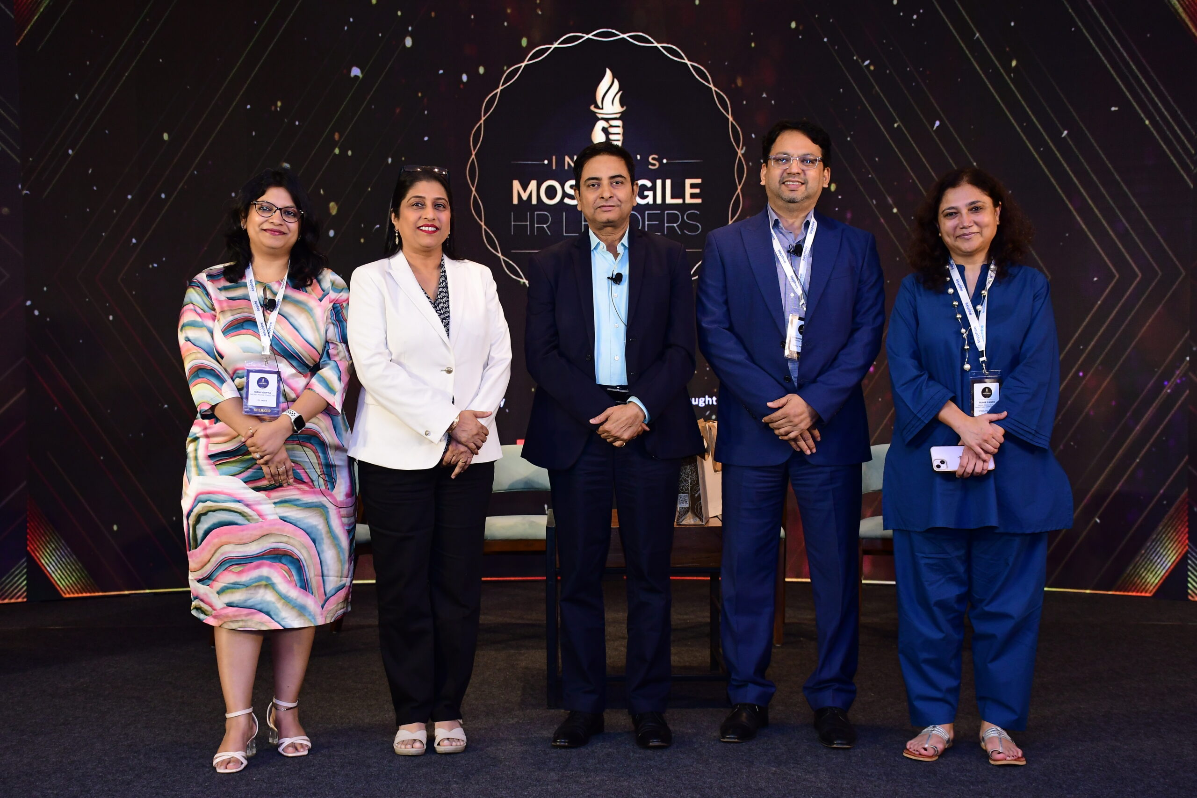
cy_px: 399
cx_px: 598
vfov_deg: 28.1
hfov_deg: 41.1
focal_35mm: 48
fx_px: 1596
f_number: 5.6
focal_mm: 32
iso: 1250
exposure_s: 1/125
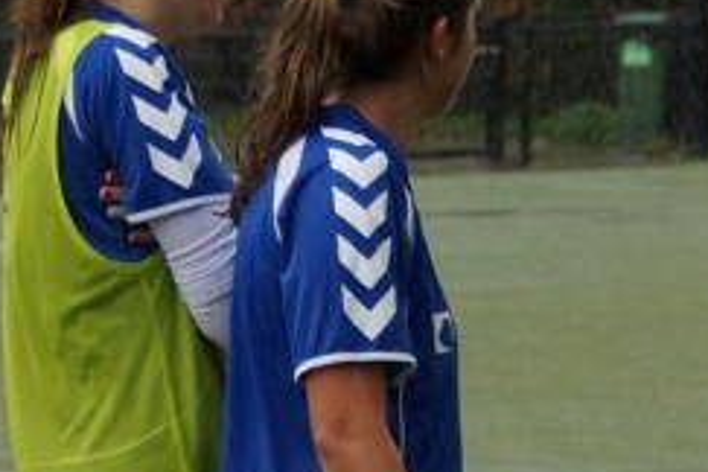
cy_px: 562
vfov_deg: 3.5
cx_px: 373
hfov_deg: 5.3
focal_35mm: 391
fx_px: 7696
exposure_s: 1/250
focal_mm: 55
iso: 500
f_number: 5
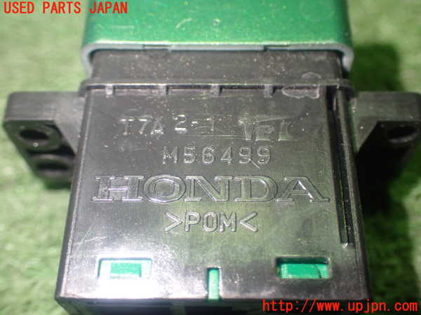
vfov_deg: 32.9
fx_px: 535
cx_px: 210
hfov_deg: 42.9
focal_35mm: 44
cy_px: 158
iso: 640
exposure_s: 1/40
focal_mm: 7.84
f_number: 2.9
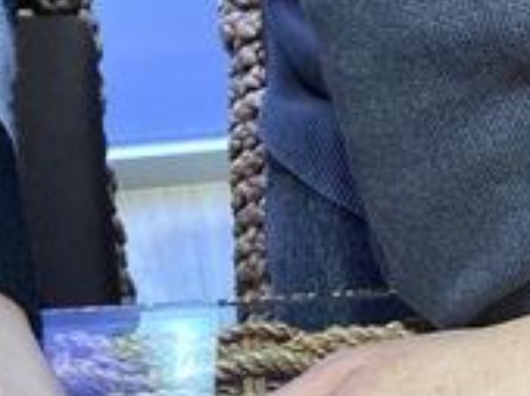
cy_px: 497
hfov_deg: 23.7
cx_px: 156
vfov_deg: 17.0
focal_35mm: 82
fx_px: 1254
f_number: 2.4
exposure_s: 1/120
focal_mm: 3.3
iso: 64
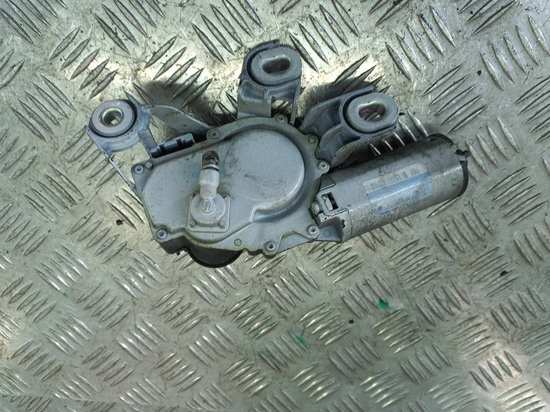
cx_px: 278
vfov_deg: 51.3
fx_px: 429
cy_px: 198
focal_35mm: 27
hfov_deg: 65.3
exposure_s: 1/50
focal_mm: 4.6
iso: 50
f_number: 1.8
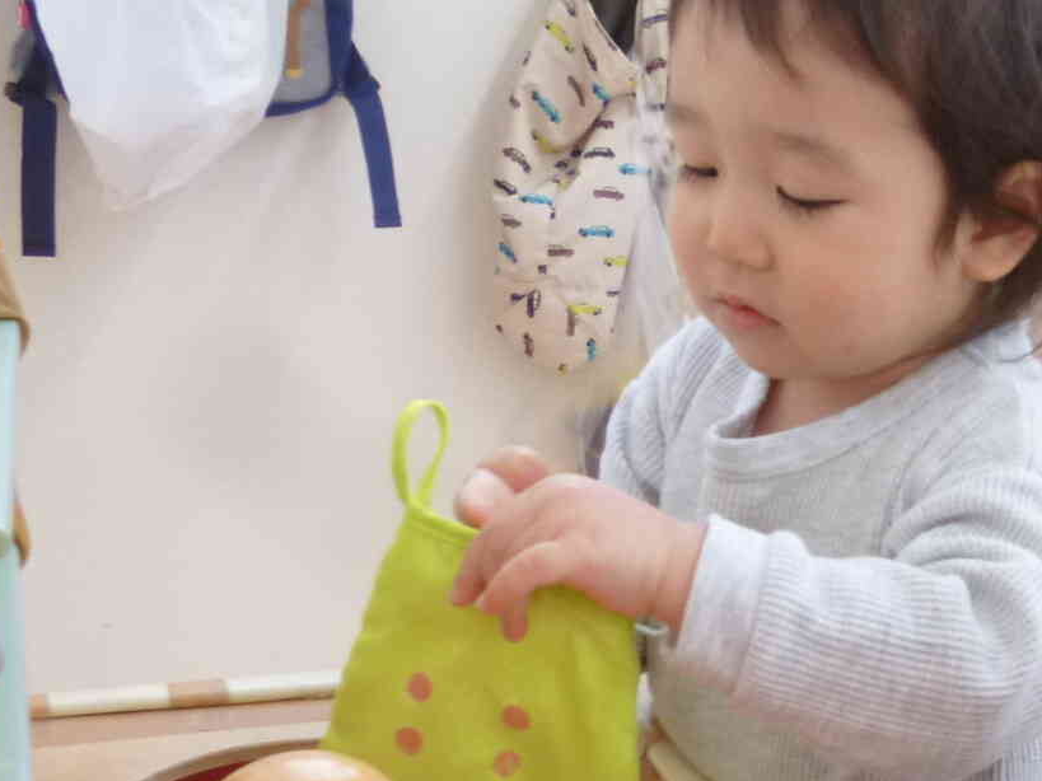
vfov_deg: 23.7
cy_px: 712
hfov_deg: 29.6
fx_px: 1806
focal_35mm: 60
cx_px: 1084
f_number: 2.5
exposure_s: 1/60
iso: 200
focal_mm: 4.3
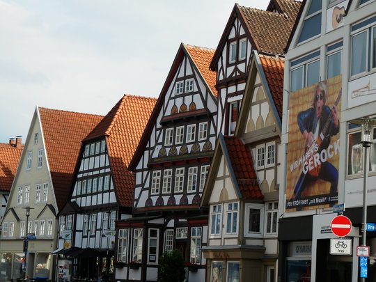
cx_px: 188
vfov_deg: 15.2
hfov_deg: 20.2
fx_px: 1054
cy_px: 141
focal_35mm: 97
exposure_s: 1/320
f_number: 4.9
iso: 80
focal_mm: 17.3
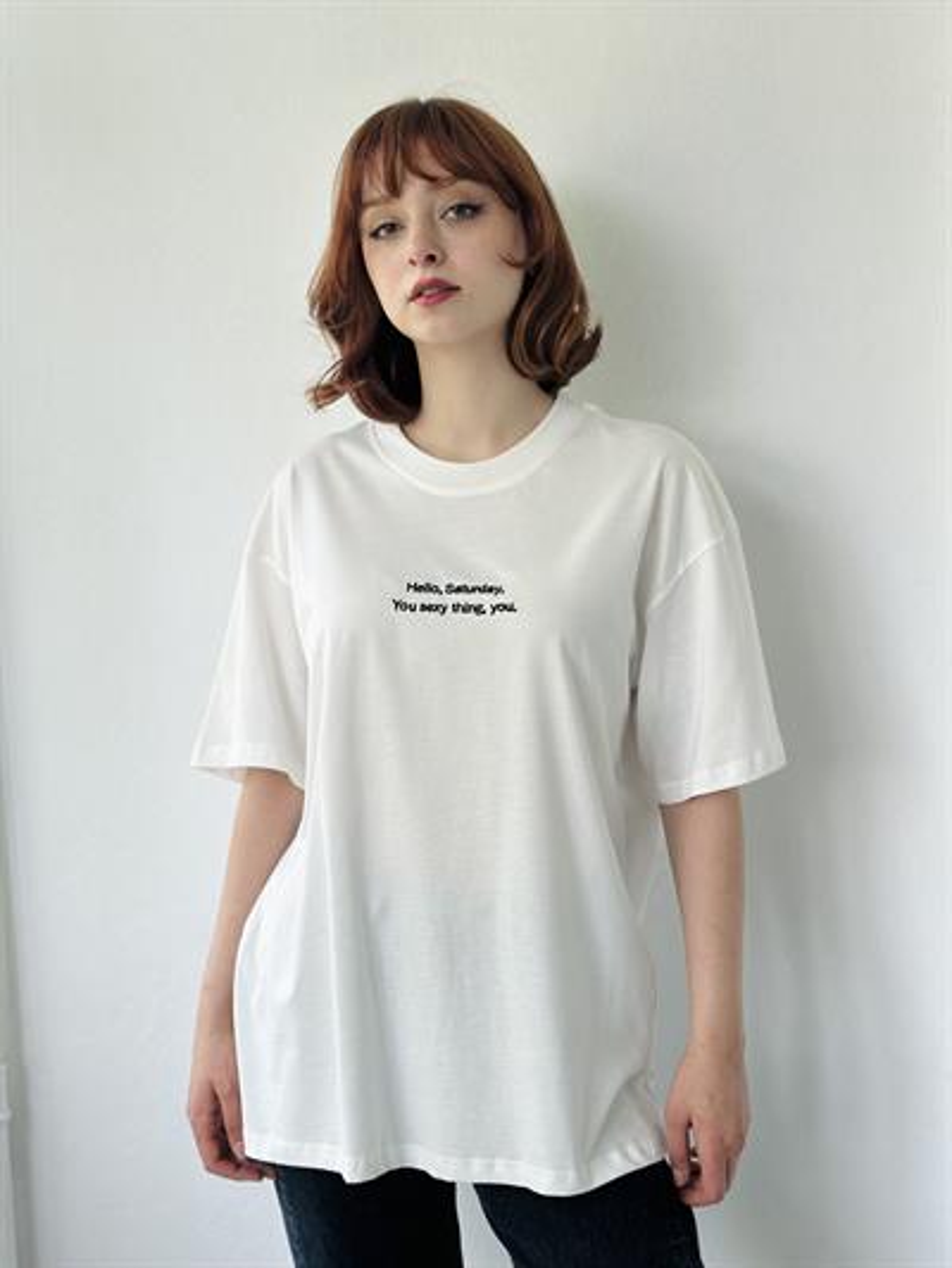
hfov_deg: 30.3
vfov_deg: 39.6
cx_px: 476
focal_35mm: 48
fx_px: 1759
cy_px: 634
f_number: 1.78
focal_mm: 6.86
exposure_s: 1/402
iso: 80
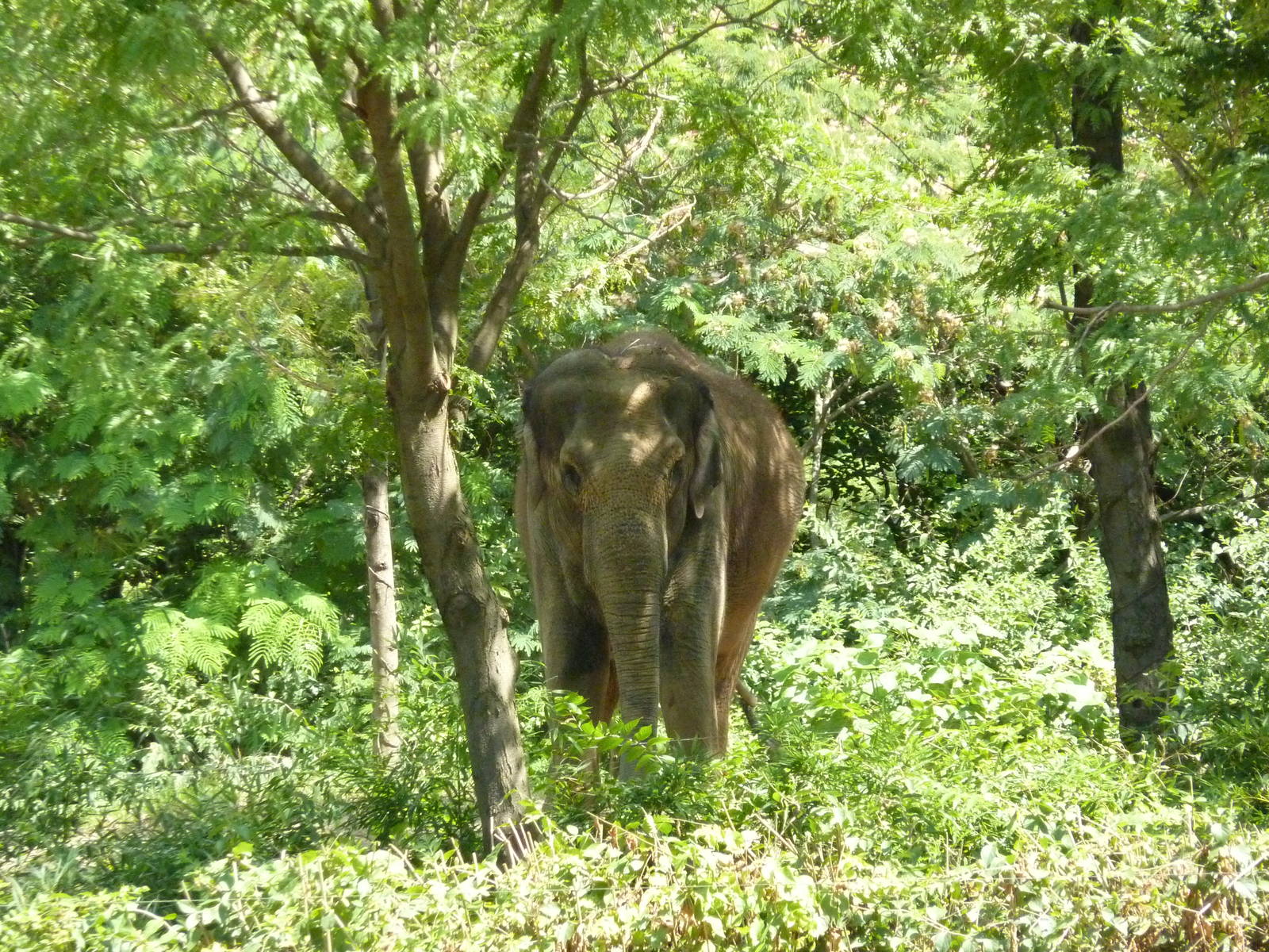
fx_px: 9531
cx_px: 634
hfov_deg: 7.6
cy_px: 476
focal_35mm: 260
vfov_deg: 5.7
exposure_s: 1/500
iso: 640
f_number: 4.7
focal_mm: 42.6
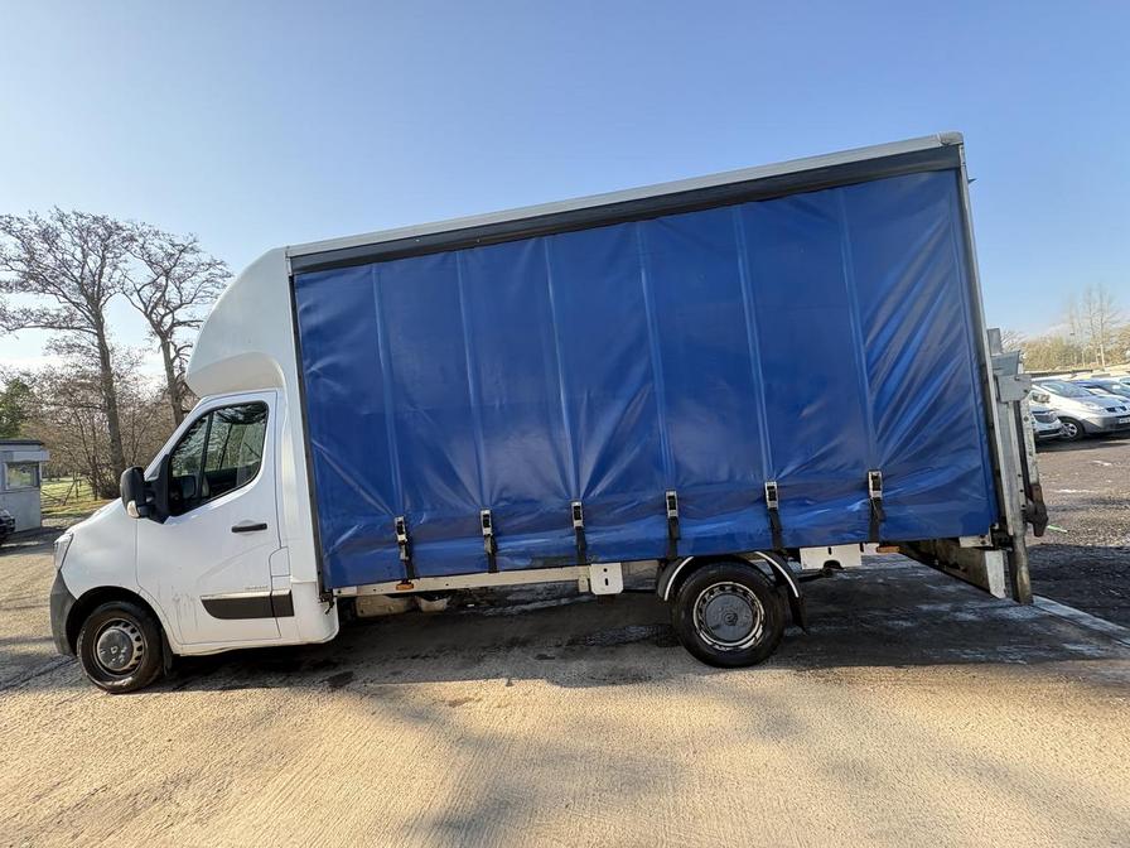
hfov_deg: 102.1
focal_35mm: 14
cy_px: 424
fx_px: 457
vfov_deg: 85.7
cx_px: 565
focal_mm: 2.22
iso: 64
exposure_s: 1/231
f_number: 2.2
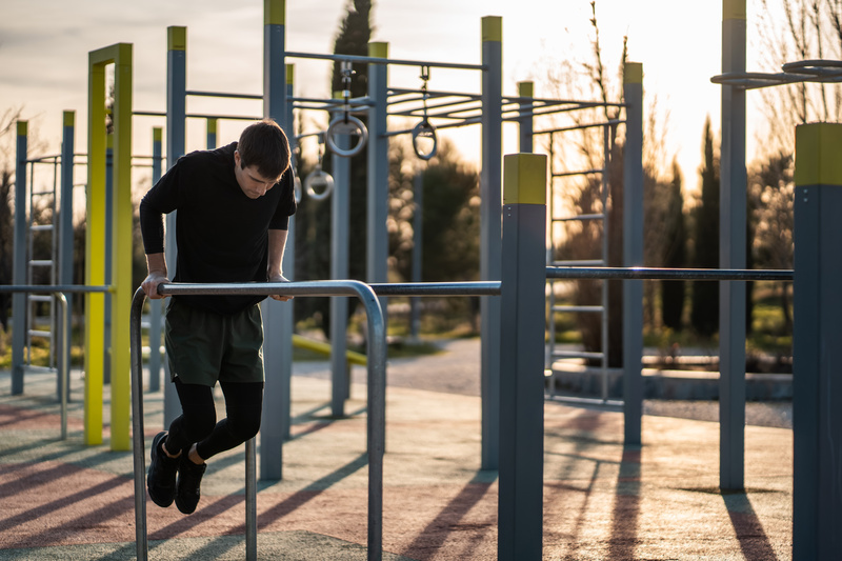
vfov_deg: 16.1
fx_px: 1988
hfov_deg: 23.9
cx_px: 421
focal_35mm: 85
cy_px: 280
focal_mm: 85
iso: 200
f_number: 1.8
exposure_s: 1/4000
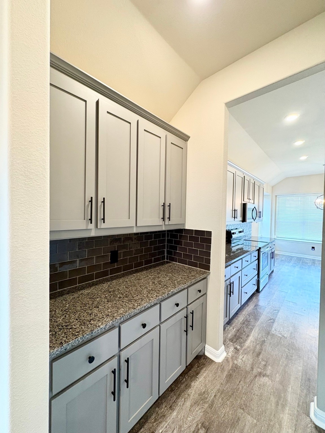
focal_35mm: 14
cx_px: 162
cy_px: 216
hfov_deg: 85.7
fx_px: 175
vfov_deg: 102.1
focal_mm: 2.22
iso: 400
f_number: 2.2
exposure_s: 1/60
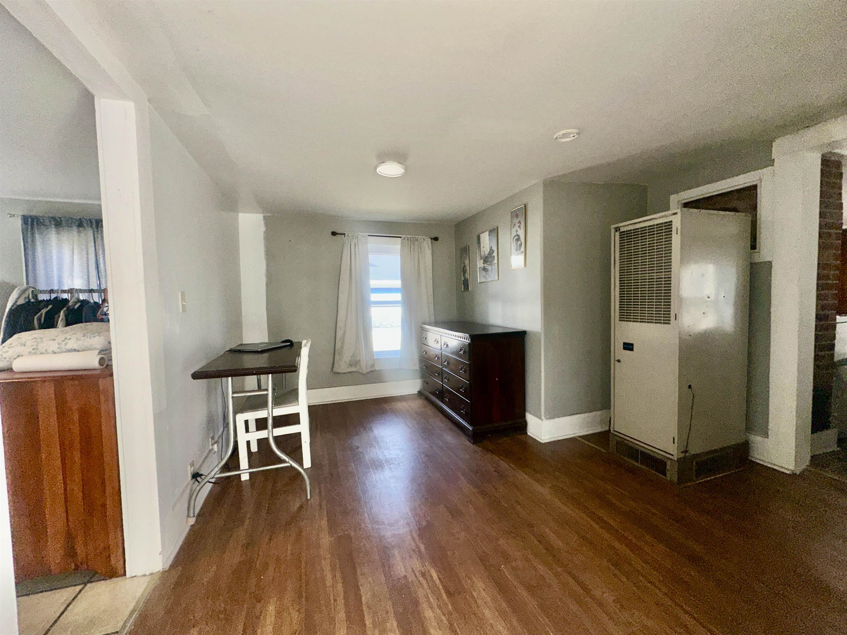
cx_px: 424
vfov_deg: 85.7
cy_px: 318
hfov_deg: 102.1
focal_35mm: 14
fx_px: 343
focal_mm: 2.22
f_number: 2.2
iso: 32
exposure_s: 1/217
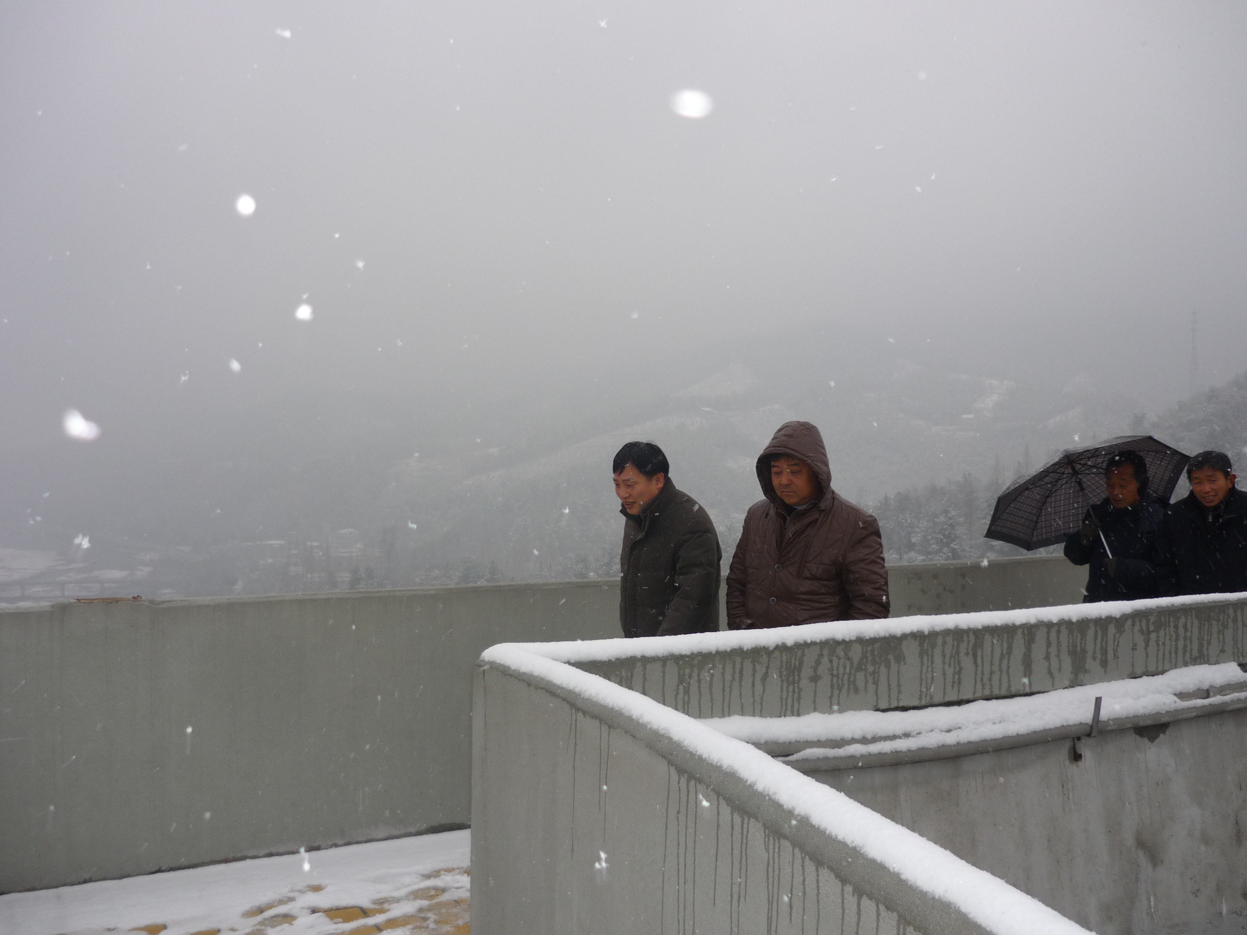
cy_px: 468
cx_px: 624
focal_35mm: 33
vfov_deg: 42.9
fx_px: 1189
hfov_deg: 55.4
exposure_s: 1/250
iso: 100
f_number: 2.8
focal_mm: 5.5
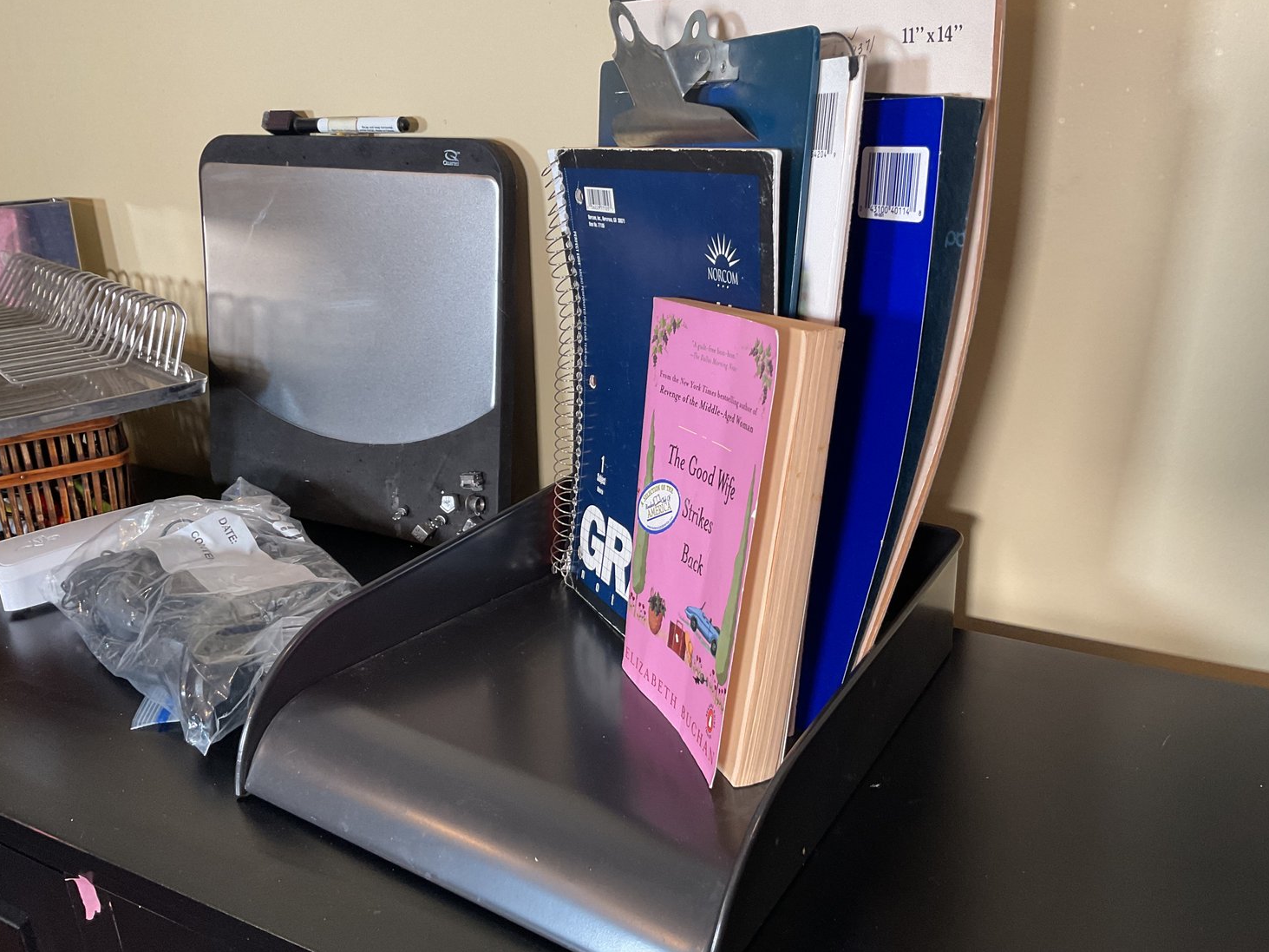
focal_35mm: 30
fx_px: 1100
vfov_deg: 46.8
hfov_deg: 60.0
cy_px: 460
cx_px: 640
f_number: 1.8
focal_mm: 3
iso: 80
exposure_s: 1/60
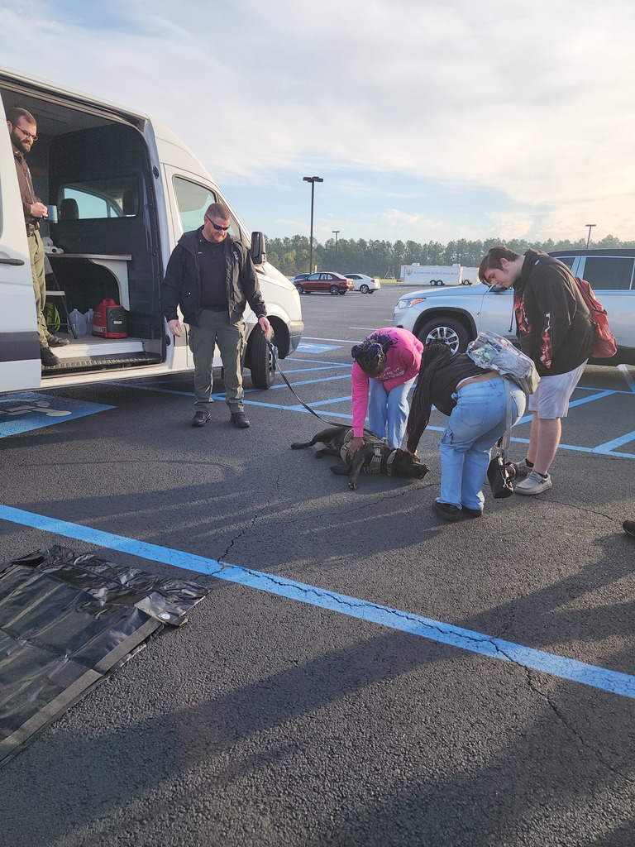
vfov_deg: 73.9
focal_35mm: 23
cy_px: 424
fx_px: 563
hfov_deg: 58.9
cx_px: 318
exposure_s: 1/326
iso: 12
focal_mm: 6.4
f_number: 1.8
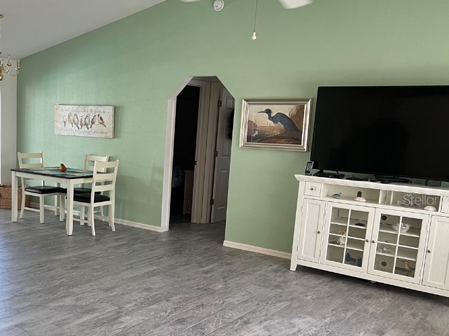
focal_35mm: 40
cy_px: 199
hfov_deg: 45.5
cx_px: 121
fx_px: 519
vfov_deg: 35.8
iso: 100
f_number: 1.5
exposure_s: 1/60
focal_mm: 5.7
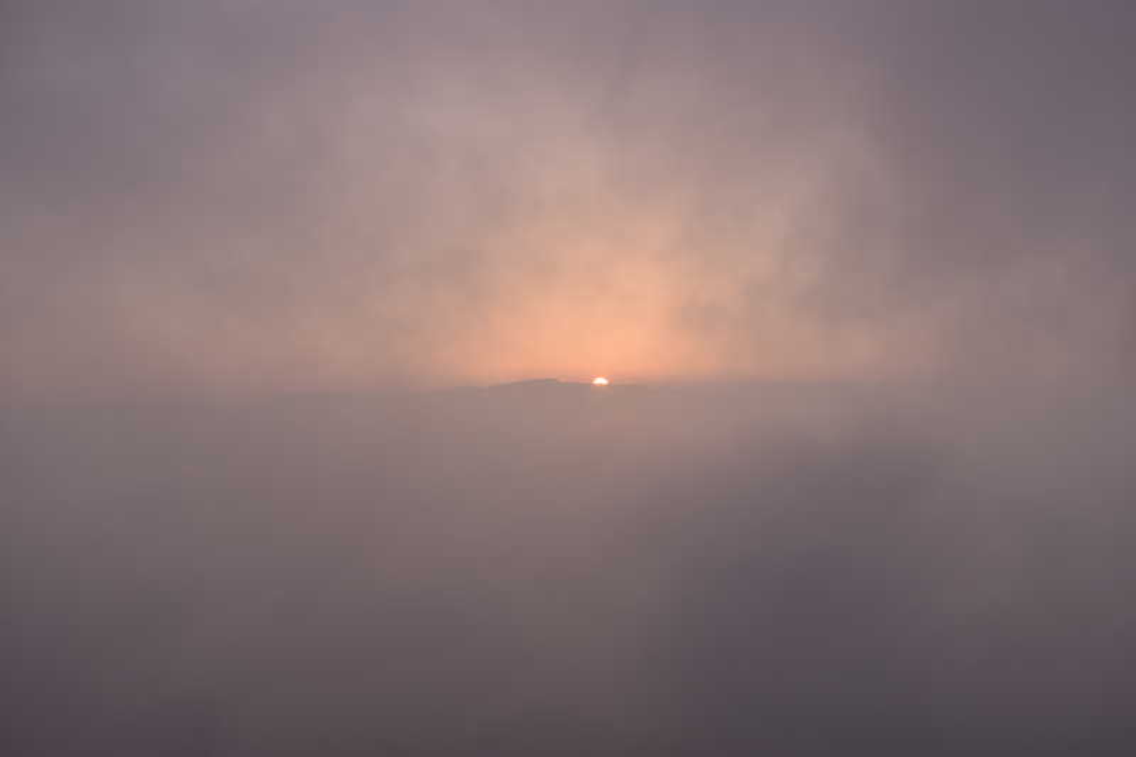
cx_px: 568
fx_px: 1609
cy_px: 378
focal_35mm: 51
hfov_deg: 38.9
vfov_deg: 26.5
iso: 280
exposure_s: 1/250
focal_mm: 34
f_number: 8
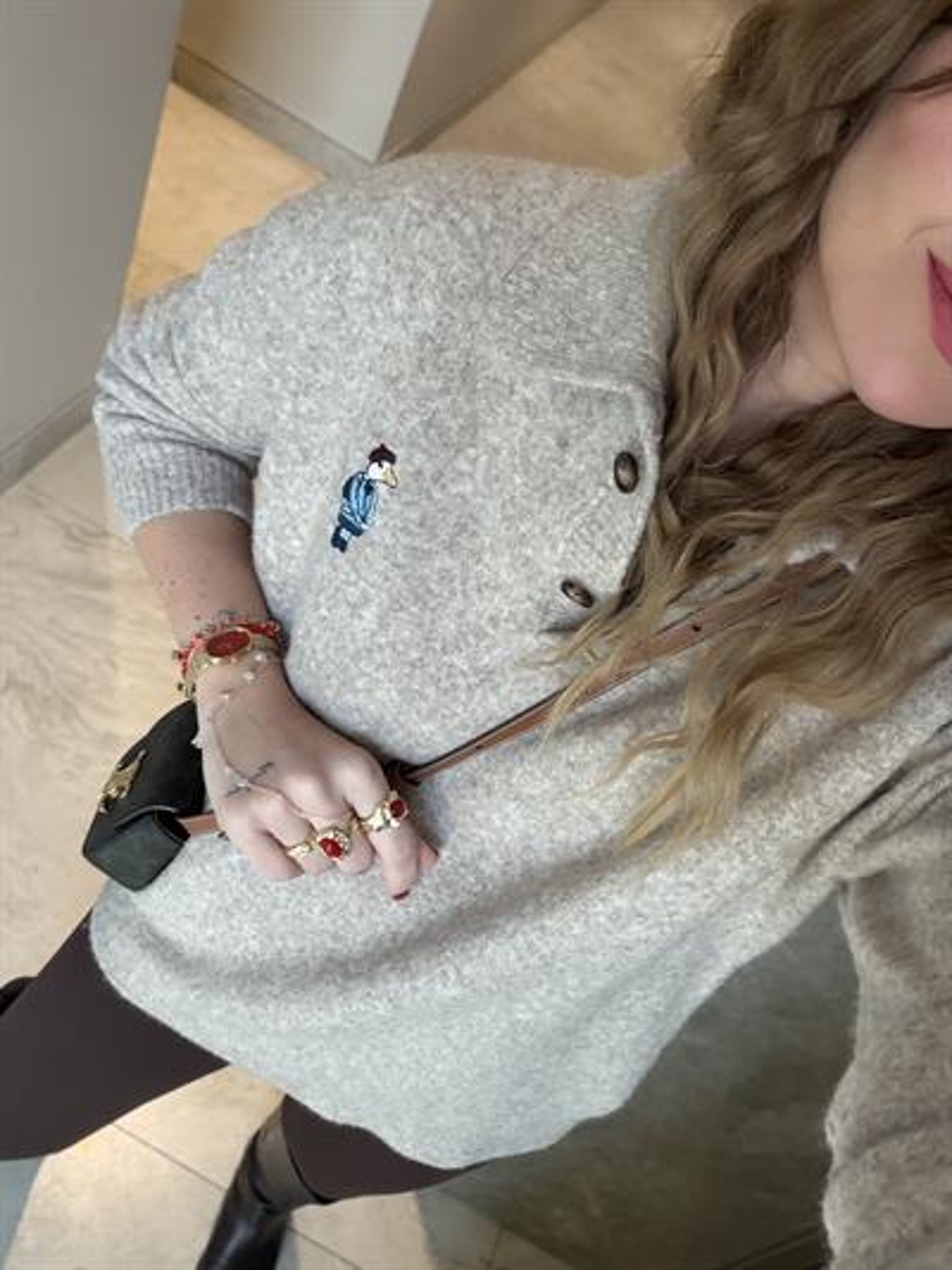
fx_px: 1100
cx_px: 476
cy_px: 635
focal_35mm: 30
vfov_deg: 60.0
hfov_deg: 46.8
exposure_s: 1/60
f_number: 1.9
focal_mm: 2.71
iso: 250
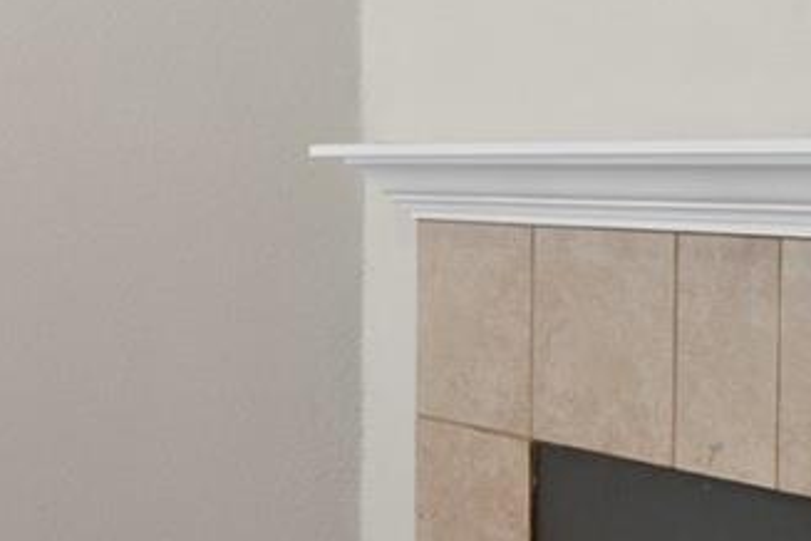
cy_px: 230
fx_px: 2117
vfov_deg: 14.5
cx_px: -697
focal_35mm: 94
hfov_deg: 17.2
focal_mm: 10
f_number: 11
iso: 250
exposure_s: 1
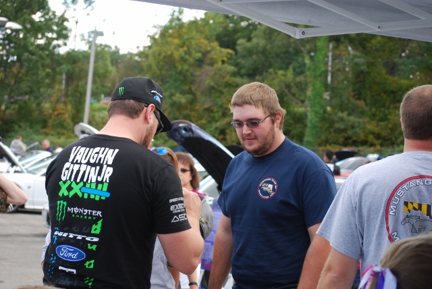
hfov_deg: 24.6
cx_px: 216
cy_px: 144
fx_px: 991
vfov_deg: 16.6
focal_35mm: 82
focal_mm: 55
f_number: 5.6
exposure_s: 1/125
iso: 200
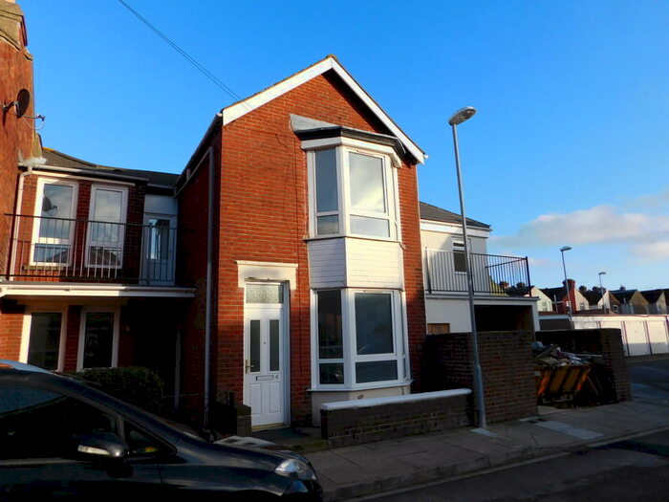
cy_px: 251
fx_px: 445
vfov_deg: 58.9
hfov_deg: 73.9
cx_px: 334
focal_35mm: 23
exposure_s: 1/1000
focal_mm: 4
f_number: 3
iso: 125
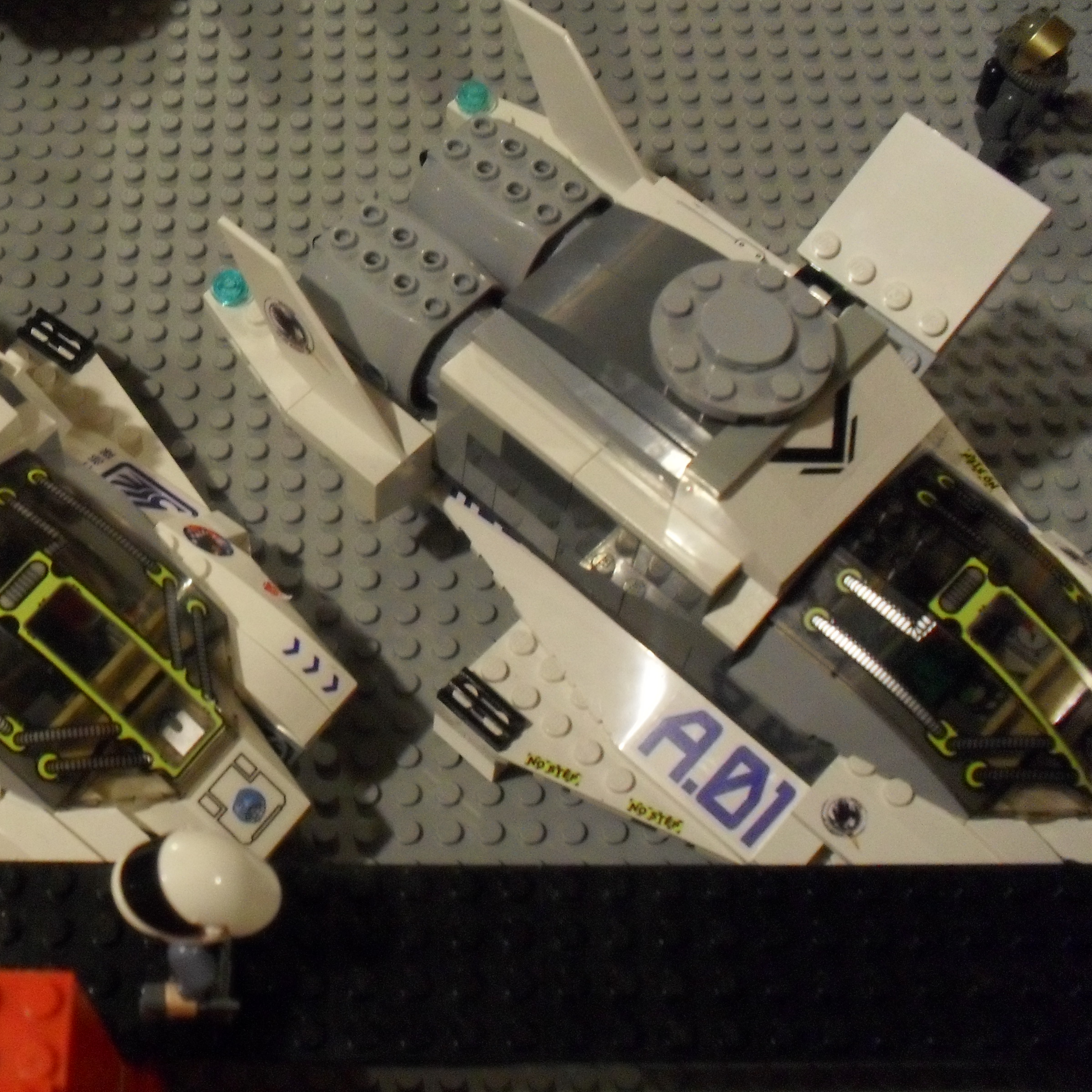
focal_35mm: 47
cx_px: 306
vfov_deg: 36.1
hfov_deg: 35.4
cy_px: 552
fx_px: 1677
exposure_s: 1/15
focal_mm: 6.3
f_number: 3.2
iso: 400
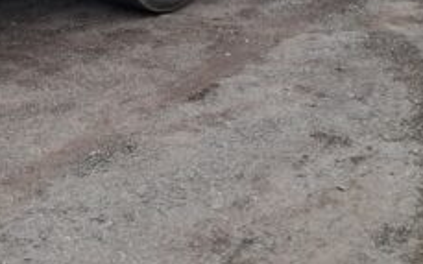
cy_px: -30
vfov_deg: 17.0
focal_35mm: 74
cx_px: 83
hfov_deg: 27.3
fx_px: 853
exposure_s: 1/101
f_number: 2
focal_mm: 4.6
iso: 20
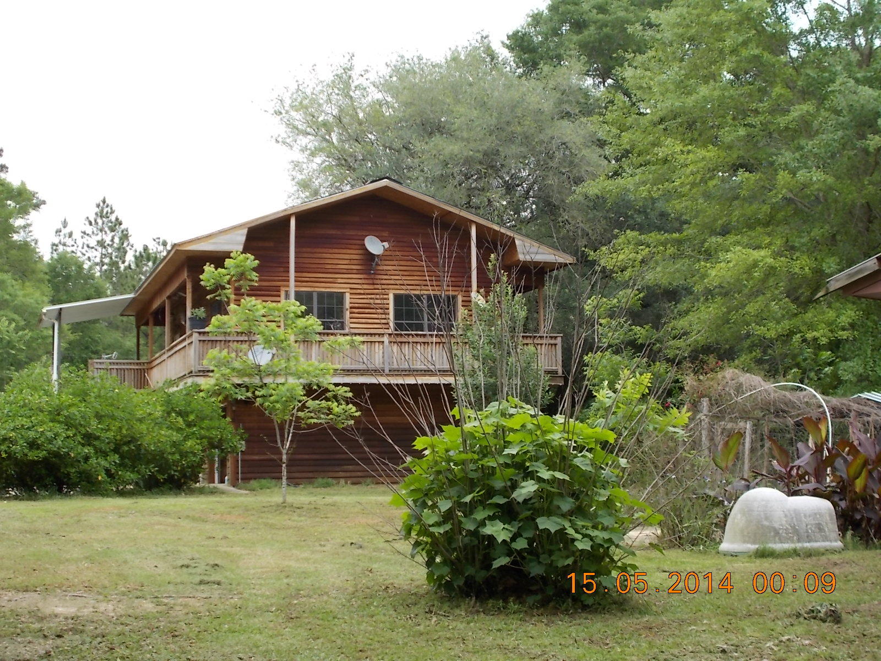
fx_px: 1273
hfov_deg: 38.2
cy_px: 330
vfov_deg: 29.1
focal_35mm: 50
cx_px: 440
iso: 80
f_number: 4.5
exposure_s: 1/80
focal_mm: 9
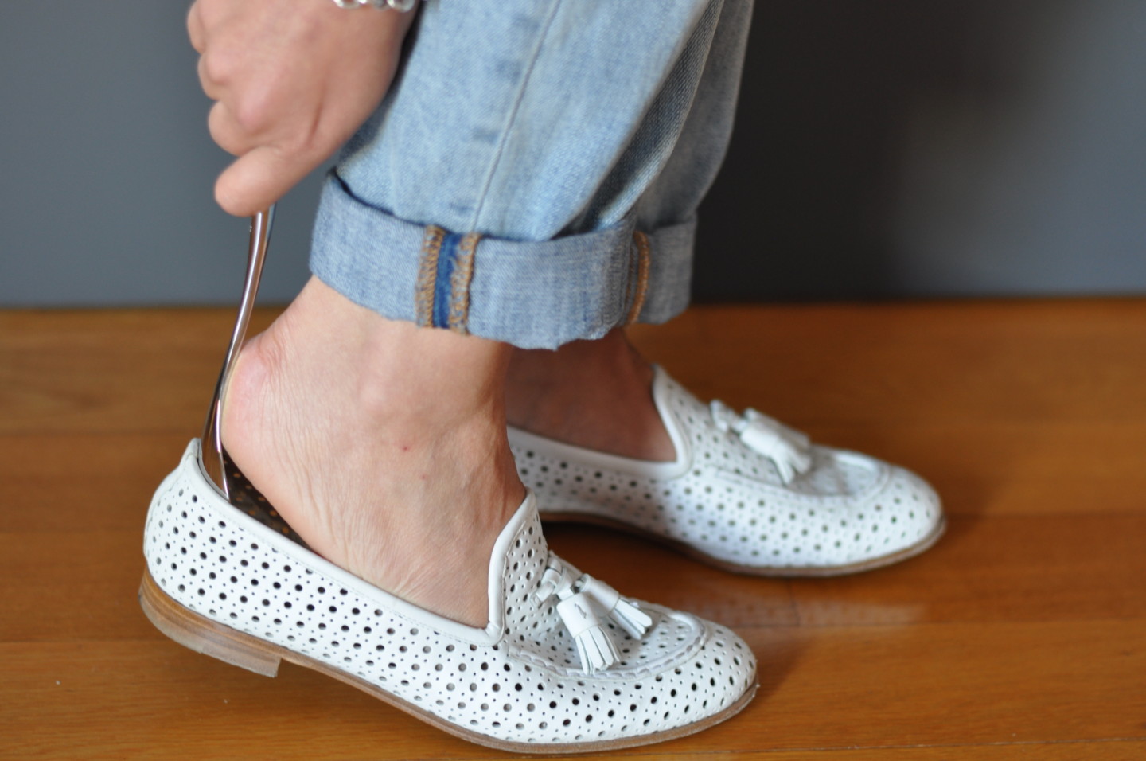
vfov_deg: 18.1
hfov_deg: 27.0
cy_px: 380
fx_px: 2384
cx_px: 573
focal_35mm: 75
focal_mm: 50
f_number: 2.5
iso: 320
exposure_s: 1/25
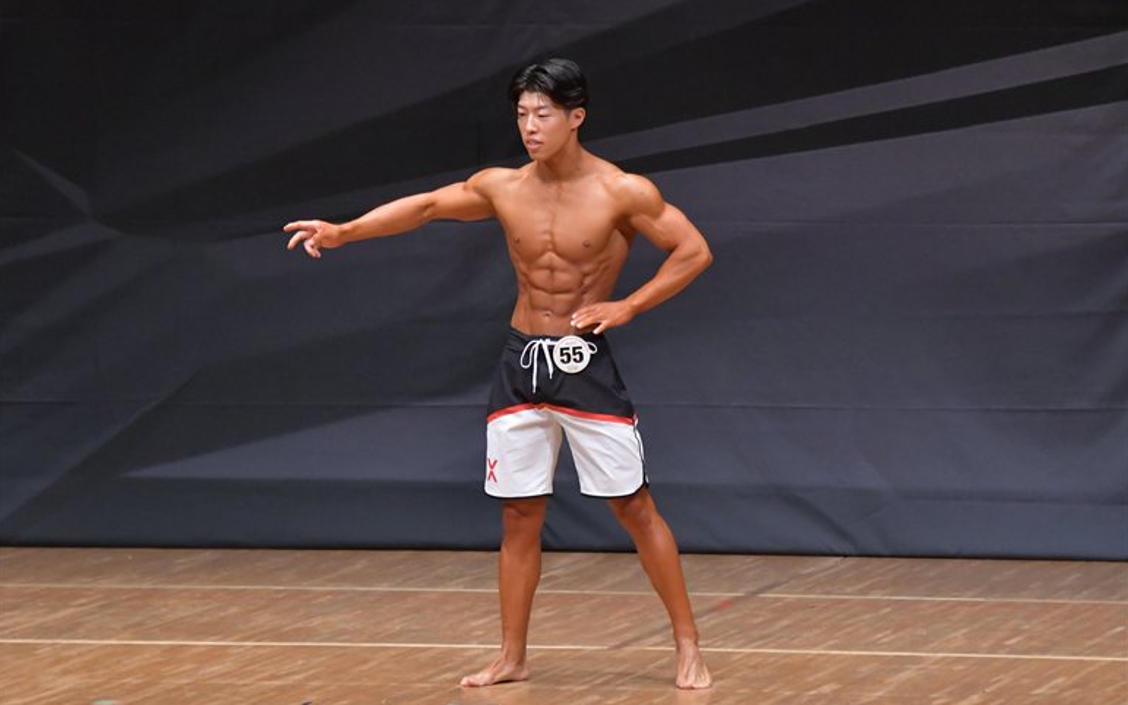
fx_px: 8977
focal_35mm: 292
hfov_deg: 7.2
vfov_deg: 4.5
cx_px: 563
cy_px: 358
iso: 6400
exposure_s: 1/400
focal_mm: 190
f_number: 5.6
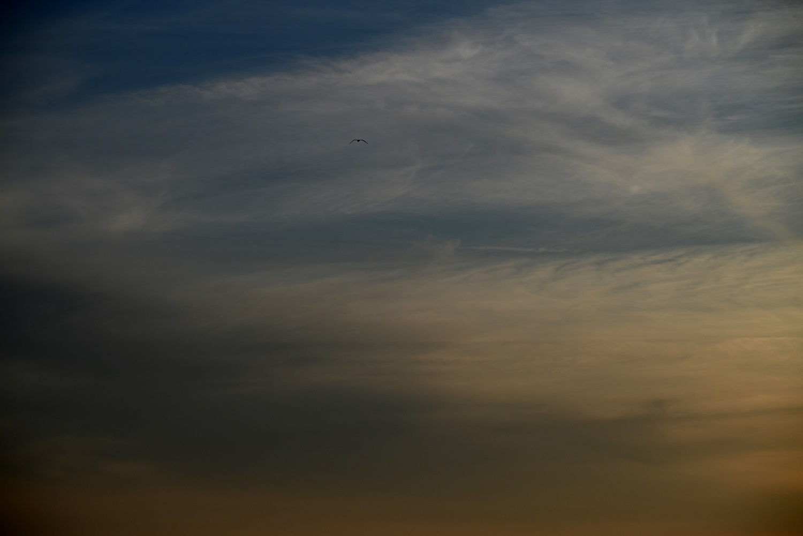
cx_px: 402
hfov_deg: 18.3
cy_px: 268
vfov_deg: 12.2
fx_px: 2499
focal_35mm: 112
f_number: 7.1
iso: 100
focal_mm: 112
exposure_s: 1/800
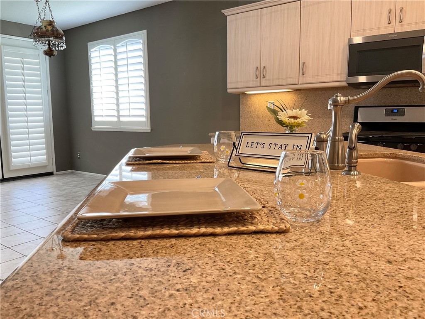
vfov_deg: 48.2
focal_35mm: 29
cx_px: 212
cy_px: 160
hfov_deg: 61.7
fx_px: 356
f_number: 1.8
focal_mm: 3
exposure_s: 1/60
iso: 64
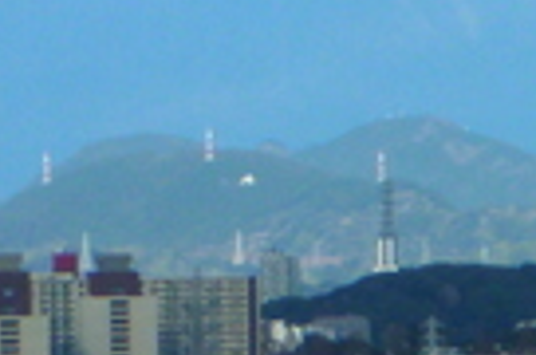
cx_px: 146
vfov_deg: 2.2
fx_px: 9328
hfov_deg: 3.3
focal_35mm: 628
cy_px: 505
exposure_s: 1/400
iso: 80
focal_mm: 22.8
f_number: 5.9
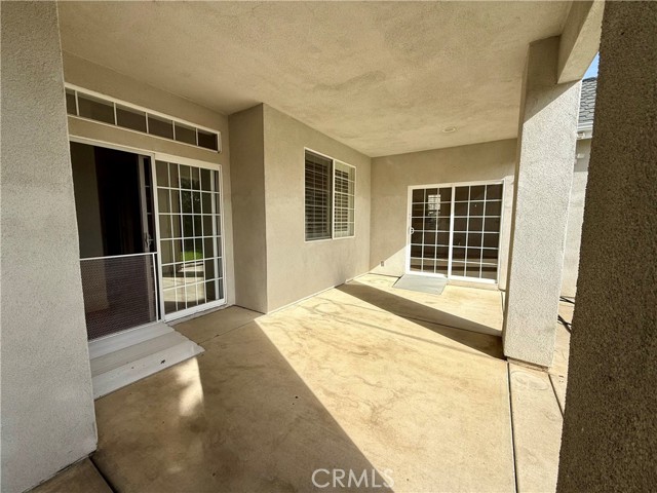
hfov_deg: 102.1
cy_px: 246
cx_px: 328
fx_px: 266
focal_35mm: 14
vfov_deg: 85.7
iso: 50
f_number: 2.2
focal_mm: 2.22
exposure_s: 1/1534
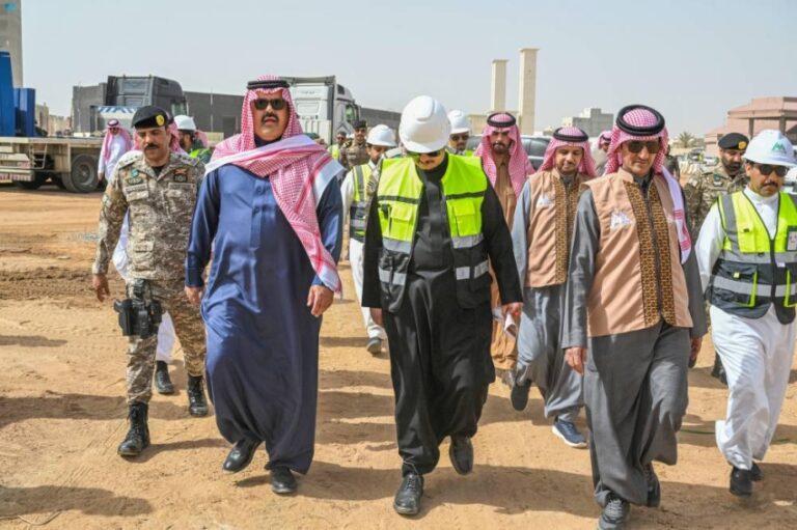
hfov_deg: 48.5
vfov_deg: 33.4
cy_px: 265
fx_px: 885
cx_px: 398
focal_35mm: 40
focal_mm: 40
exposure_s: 1/320
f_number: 9
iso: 200
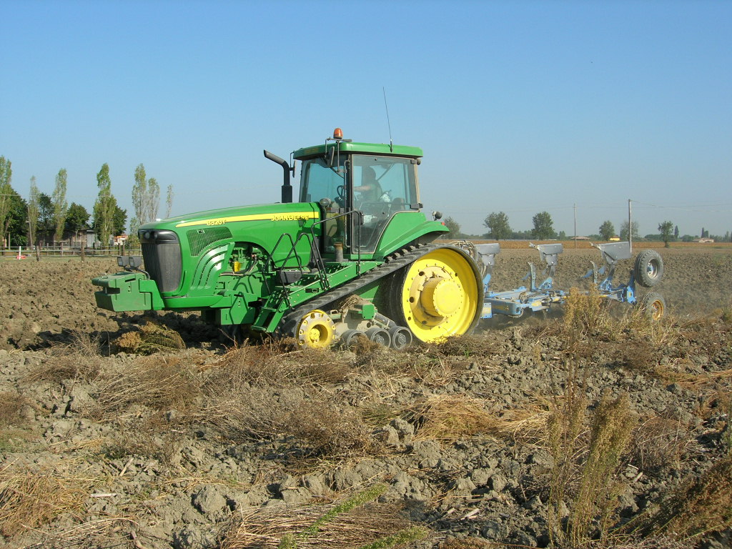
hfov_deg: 49.0
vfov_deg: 37.7
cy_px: 274
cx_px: 366
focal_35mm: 38
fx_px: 804
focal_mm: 7.8
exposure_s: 1/520
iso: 64
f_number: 4.8
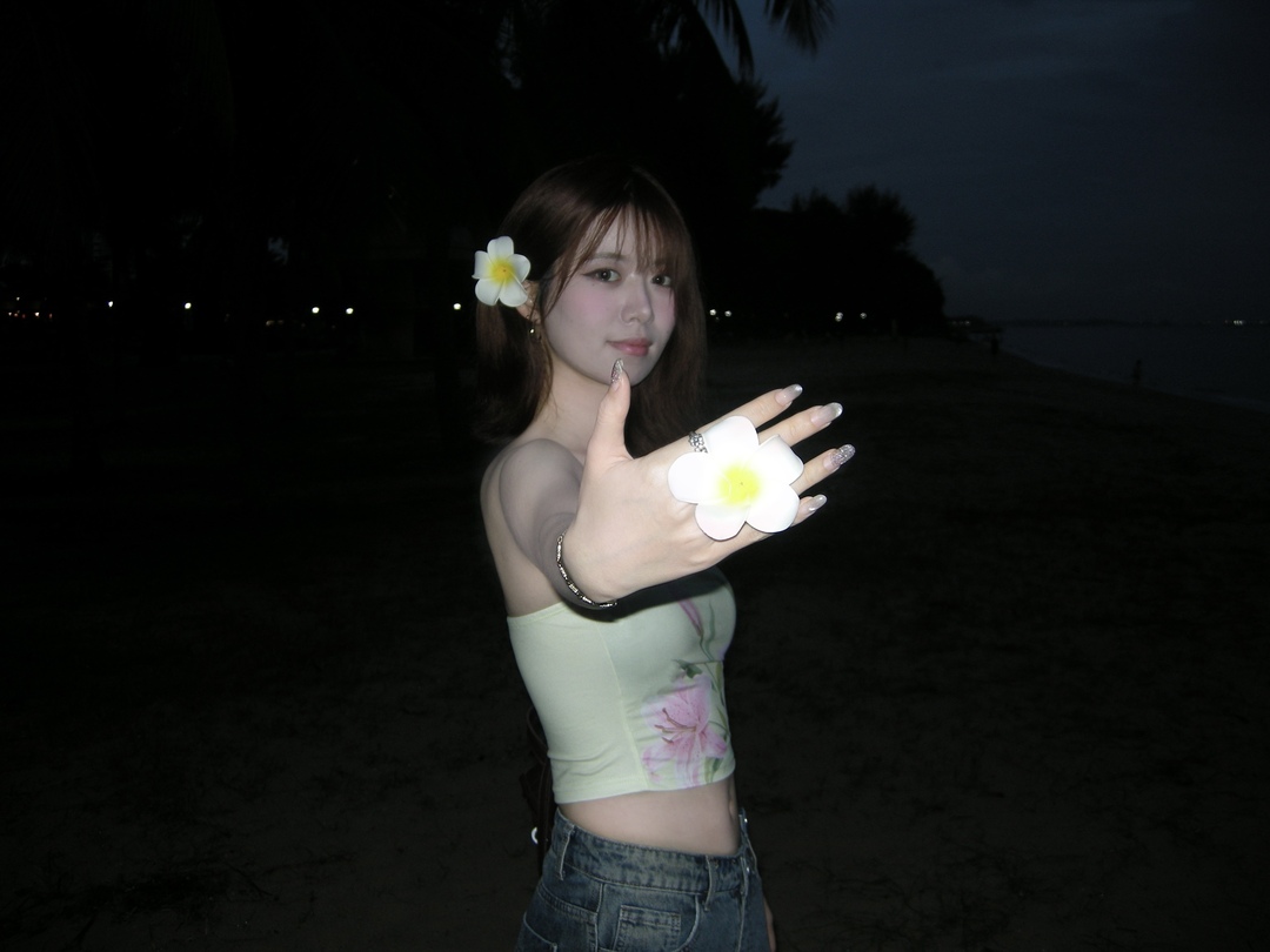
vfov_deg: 39.7
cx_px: 635
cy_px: 476
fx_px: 1321
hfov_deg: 51.4
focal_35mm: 36
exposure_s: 1/60
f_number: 2.7
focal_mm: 7.5
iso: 64
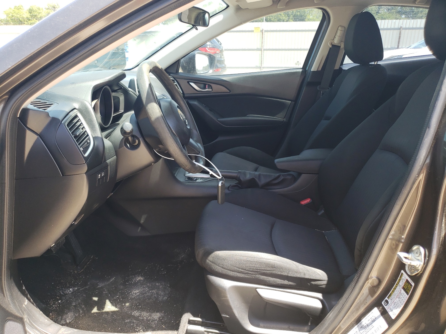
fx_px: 335
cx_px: 223
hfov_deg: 67.3
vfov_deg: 53.1
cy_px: 167
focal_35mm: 26
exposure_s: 1/278
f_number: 1.5
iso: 50
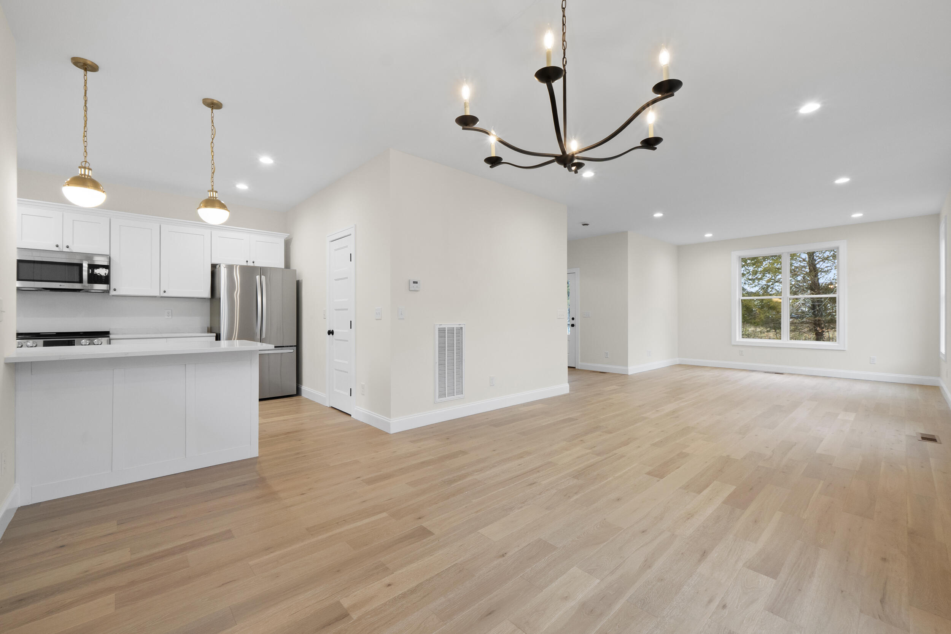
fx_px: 396
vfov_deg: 77.3
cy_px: 317
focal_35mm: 15
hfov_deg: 100.4
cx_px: 476
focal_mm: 10
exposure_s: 1/3
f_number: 9
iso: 250
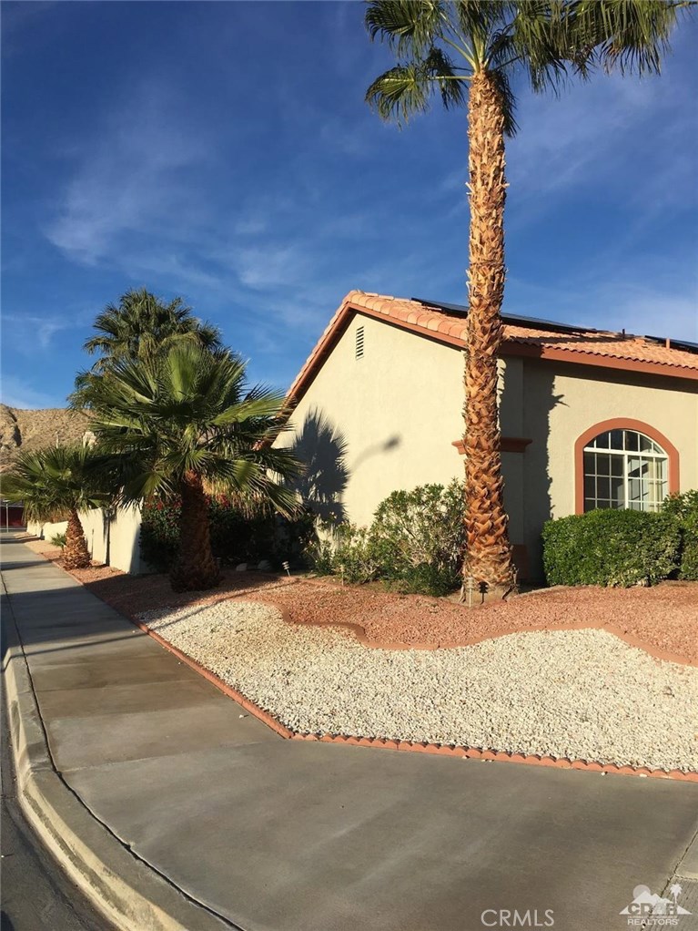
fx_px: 779
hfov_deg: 48.2
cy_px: 466
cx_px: 349
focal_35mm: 29
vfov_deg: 61.6
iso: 25
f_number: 2.2
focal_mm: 4.15
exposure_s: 1/2262
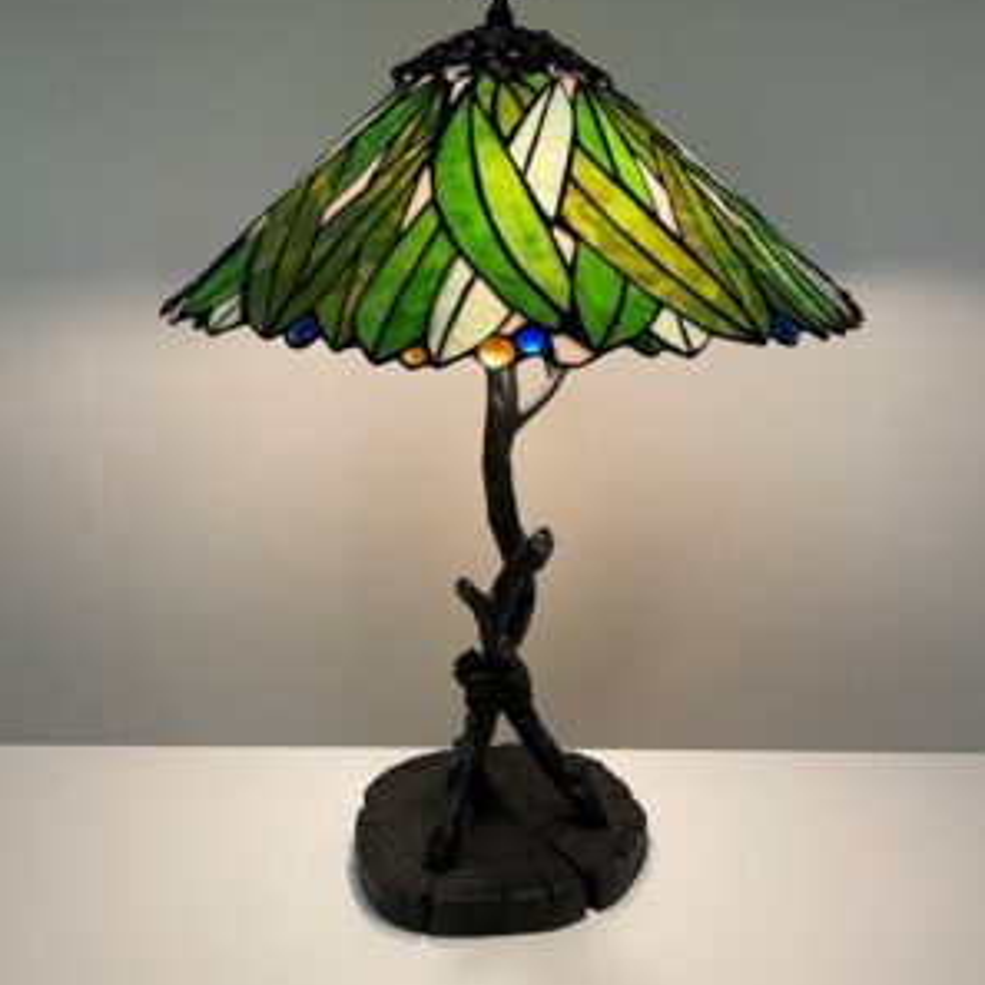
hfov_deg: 52.5
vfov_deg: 52.4
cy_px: 428
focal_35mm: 31
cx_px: 494
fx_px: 998
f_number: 1.6
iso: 64
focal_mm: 4.2
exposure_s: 1/50
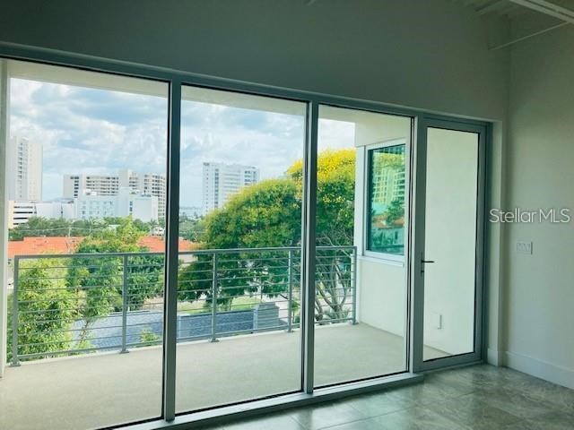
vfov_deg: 49.7
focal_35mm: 28
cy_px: 215
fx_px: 464
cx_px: 287
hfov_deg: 63.4
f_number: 1.8
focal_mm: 3.99
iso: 20
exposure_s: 1/600
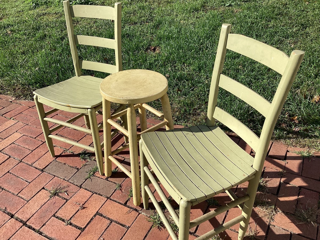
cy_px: 120
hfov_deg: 58.3
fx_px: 287
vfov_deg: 45.4
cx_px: 160
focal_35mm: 31
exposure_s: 1/1148
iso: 25
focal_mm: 3.3
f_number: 2.4
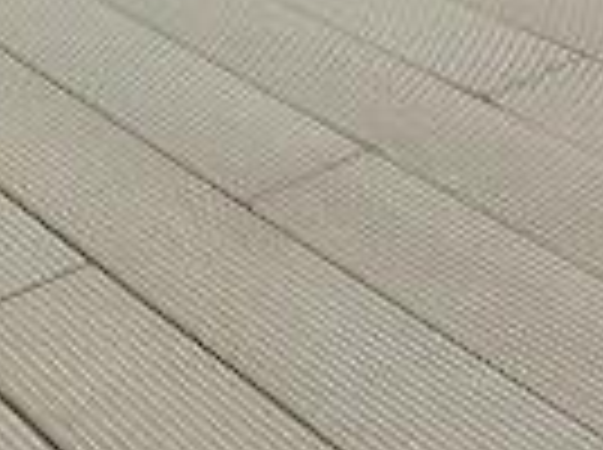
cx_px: 864
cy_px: -868
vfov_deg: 10.3
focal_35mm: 107
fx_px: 1861
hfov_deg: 16.9
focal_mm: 2.22
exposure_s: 1/1742
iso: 40
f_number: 2.2
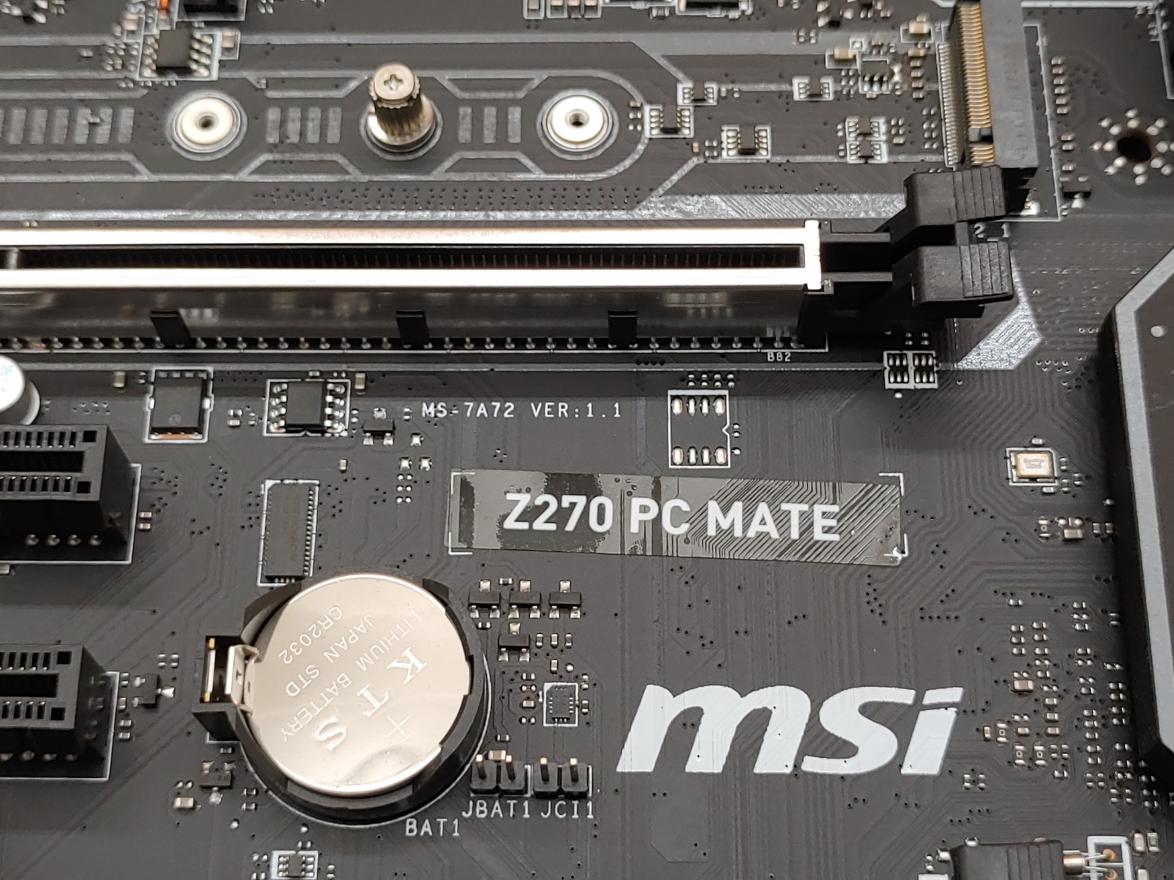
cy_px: 440
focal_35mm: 52
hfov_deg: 36.8
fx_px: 1764
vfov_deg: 28.0
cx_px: 587
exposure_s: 1/60
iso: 50
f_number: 1.8
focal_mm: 4.36
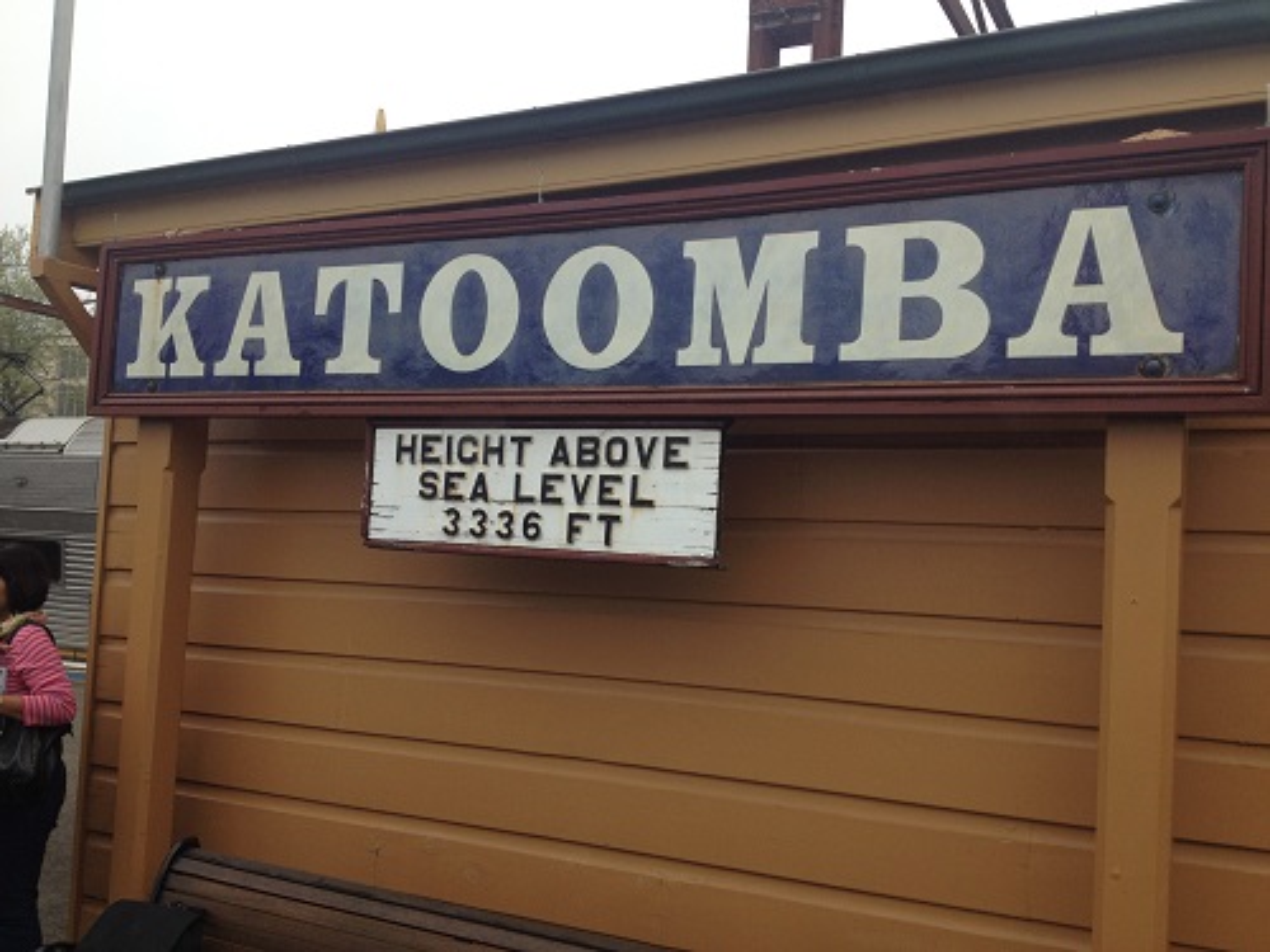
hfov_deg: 52.6
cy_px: 476
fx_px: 1284
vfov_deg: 40.7
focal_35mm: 35
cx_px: 635
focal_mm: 4.28
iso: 50
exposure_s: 1/421
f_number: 2.4
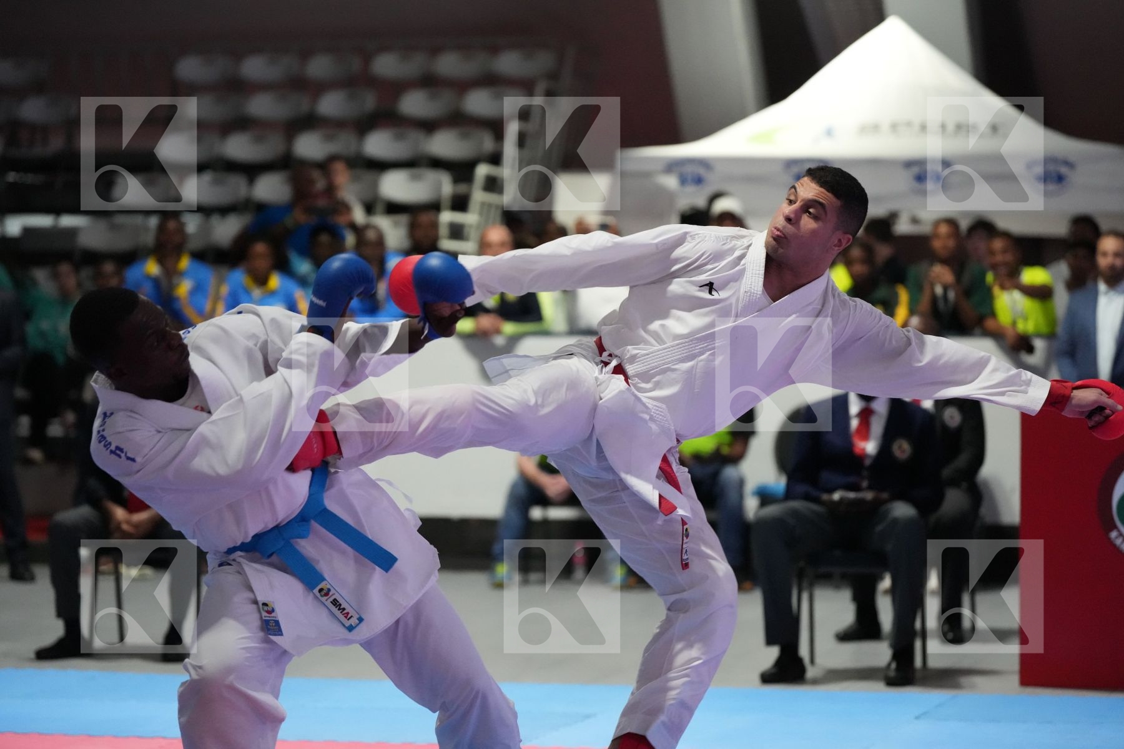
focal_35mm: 113
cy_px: 374
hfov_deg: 18.1
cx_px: 562
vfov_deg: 12.1
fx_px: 3528
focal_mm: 113
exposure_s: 1/800
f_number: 2.8
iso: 8000
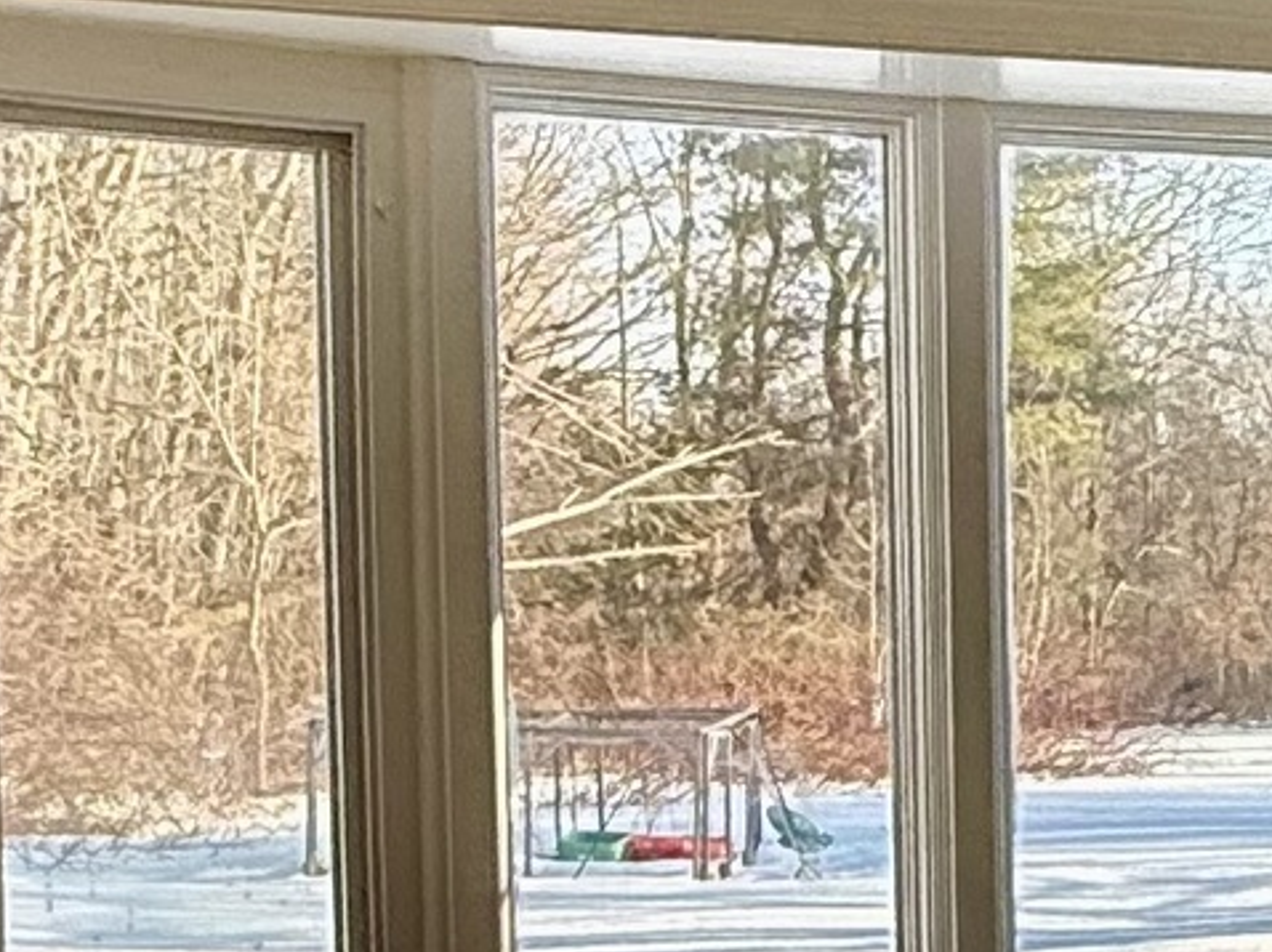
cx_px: 1892
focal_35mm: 90
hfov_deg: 19.2
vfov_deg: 16.3
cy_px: 721
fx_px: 3305
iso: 64
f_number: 2.2
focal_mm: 2.22
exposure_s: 1/326
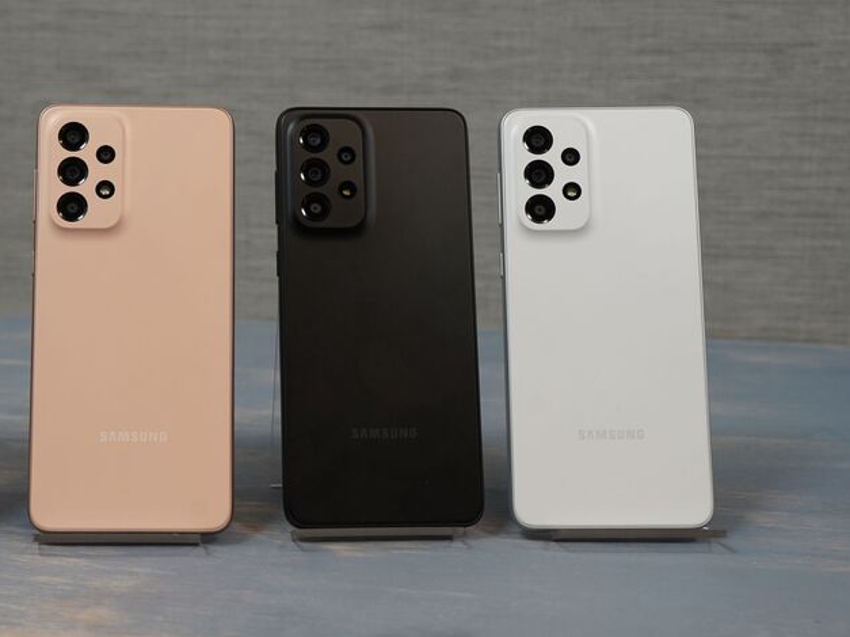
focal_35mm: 53
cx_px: 214
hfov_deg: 35.4
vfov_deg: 27.5
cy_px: 325
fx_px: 1301
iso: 1000
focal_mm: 36
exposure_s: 1/160
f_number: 6.3
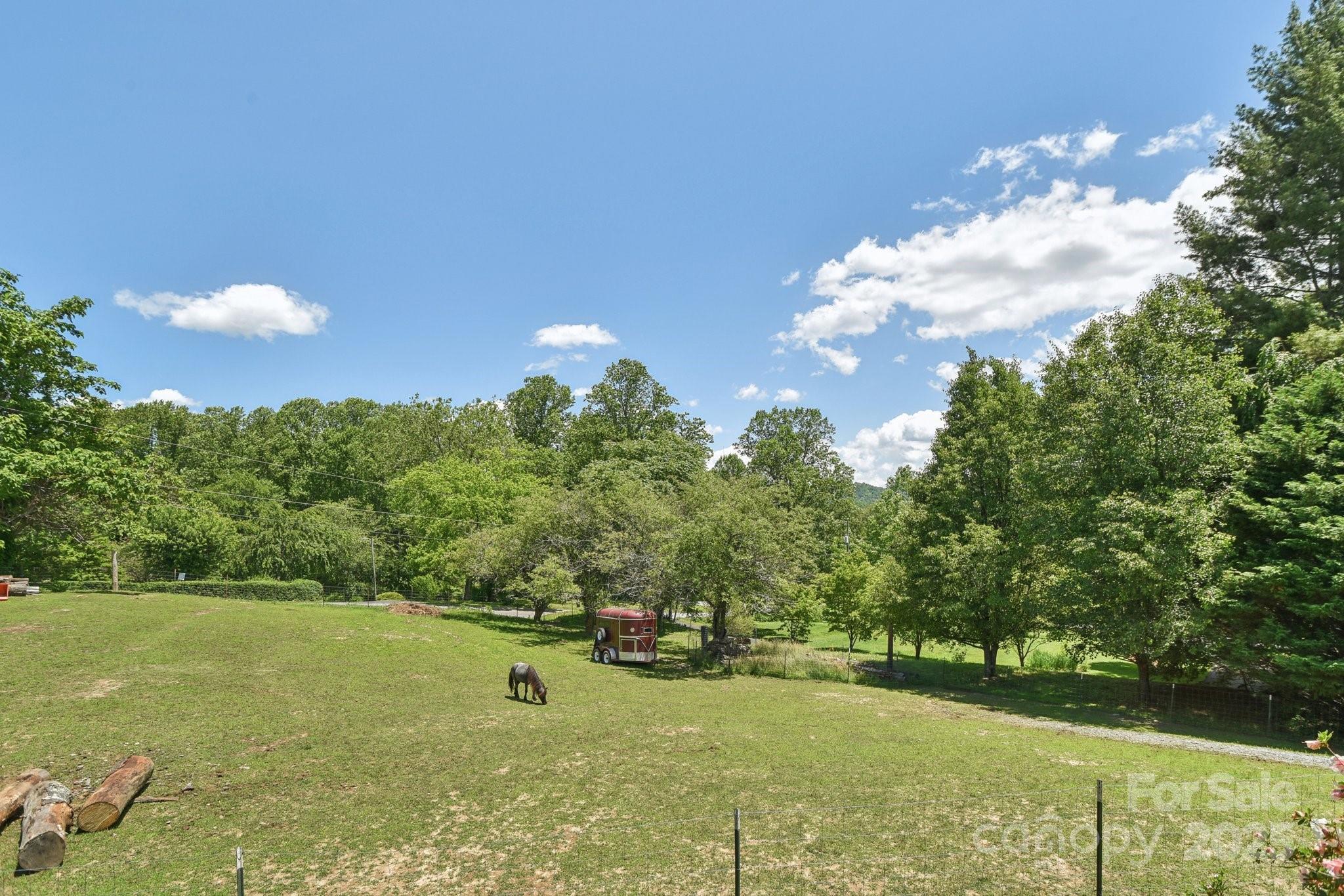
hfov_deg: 100.4
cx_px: 672
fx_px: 560
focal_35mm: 15
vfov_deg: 77.3
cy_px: 448
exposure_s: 1/160
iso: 100
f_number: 11
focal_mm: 15
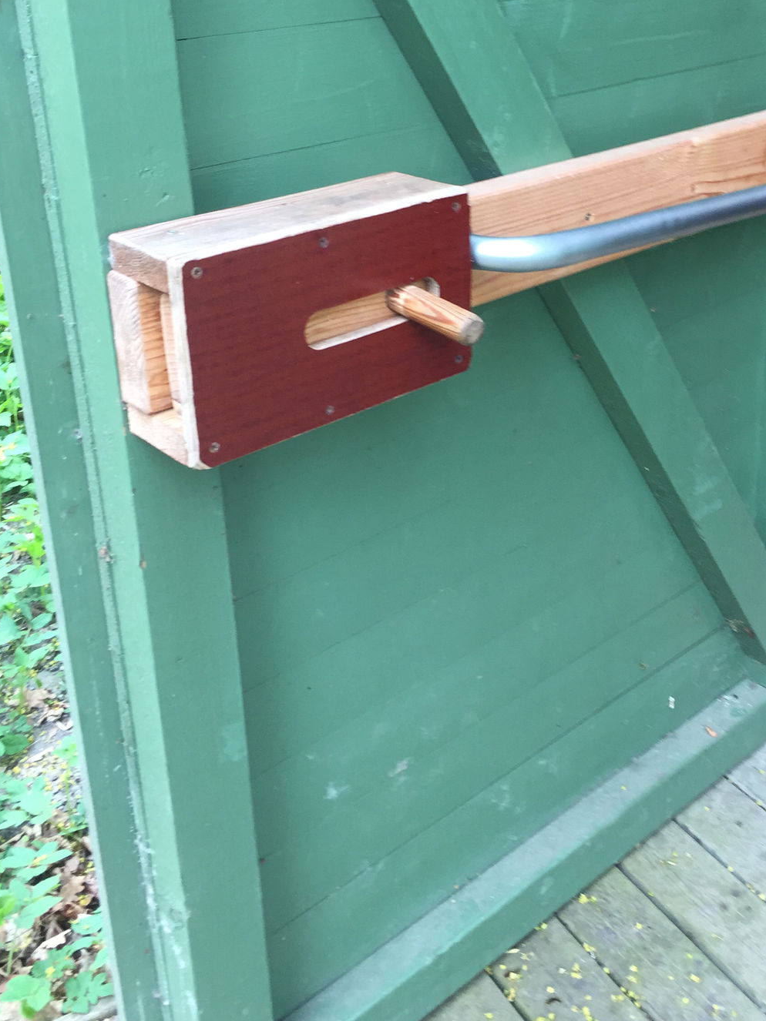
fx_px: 1240
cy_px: 350
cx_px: 508
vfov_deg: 44.2
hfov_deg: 34.0
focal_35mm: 42
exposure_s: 1/100
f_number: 2.2
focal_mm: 4.15
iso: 50
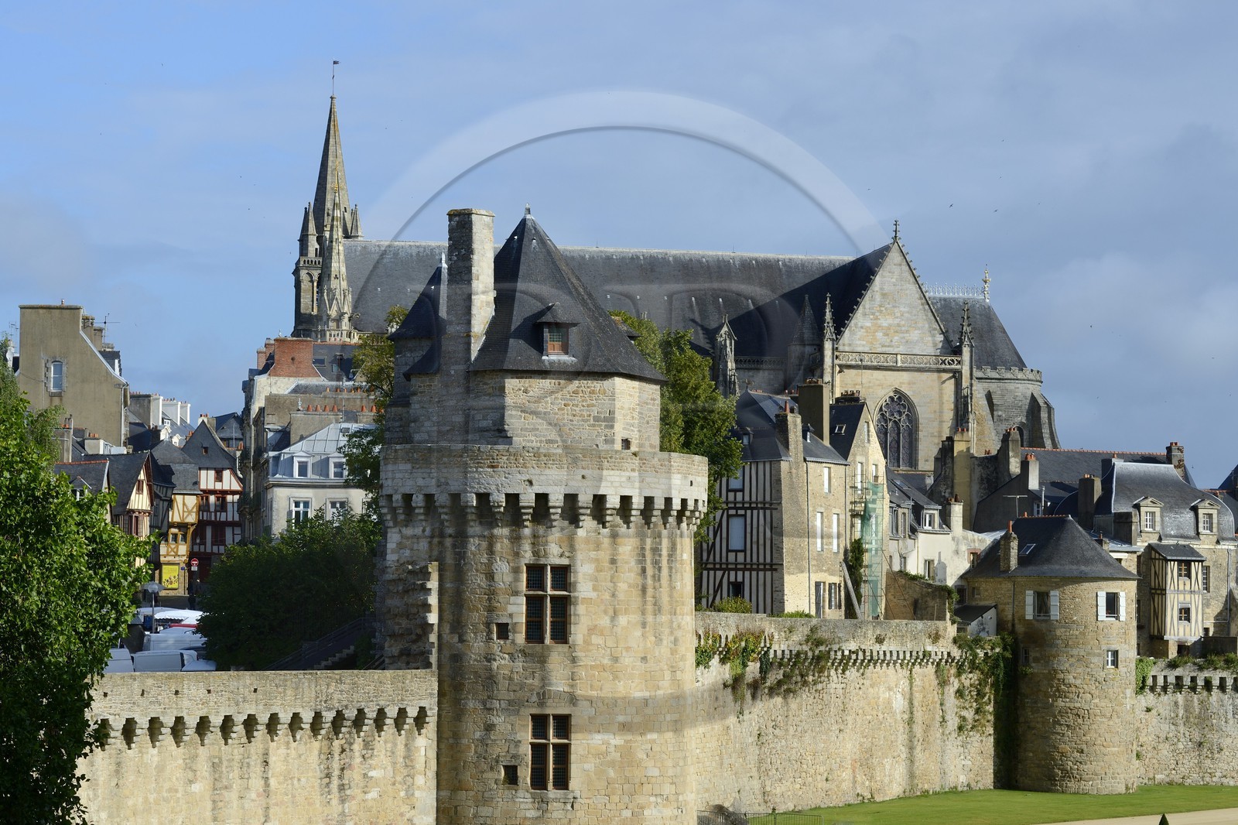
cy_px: 412
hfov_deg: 21.5
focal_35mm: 95
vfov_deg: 14.4
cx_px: 619
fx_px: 3266
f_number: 14
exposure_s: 1/200
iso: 200
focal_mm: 95
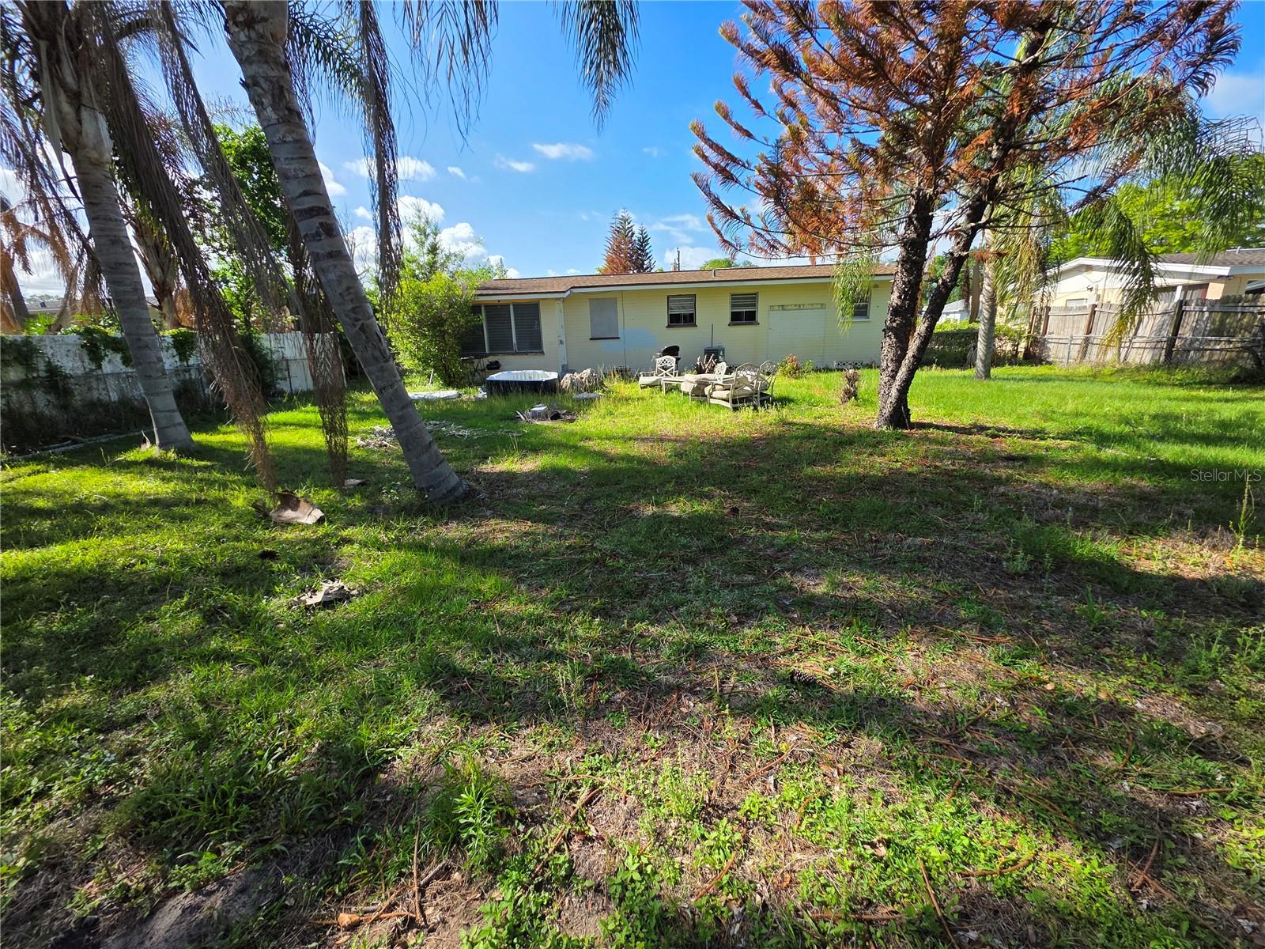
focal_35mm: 13
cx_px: 632
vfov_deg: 89.9
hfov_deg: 106.2
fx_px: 475
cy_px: 474
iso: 40
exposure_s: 1/1145
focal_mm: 2.2
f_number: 1.9
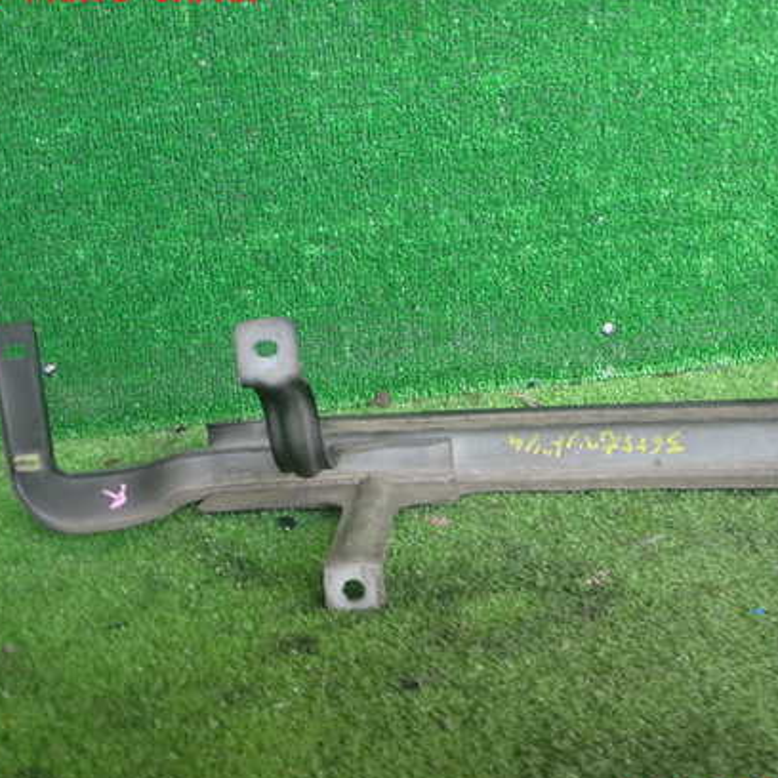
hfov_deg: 42.5
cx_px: 482
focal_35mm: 39
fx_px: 992
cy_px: 395
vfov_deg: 42.8
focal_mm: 5.4
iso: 200
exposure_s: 1/50
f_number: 2.3
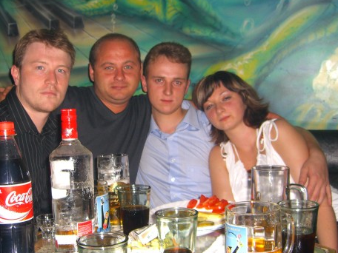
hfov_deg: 38.1
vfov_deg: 29.1
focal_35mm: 50
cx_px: 139
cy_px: 135
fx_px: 488
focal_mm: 7.9
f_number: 2.8
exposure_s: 1/60
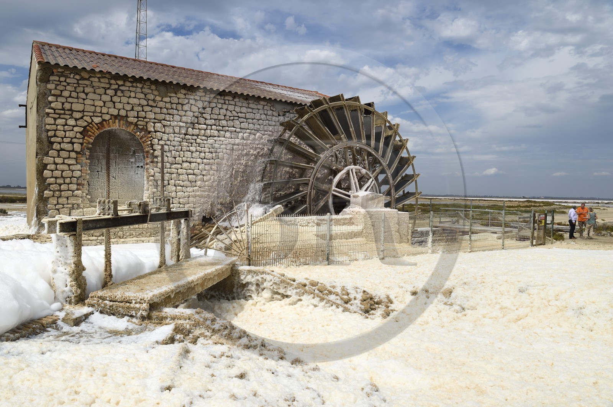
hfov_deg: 73.8
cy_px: 204
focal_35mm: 24
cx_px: 306
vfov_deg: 53.1
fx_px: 408
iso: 200
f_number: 18
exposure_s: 1/200
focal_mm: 24
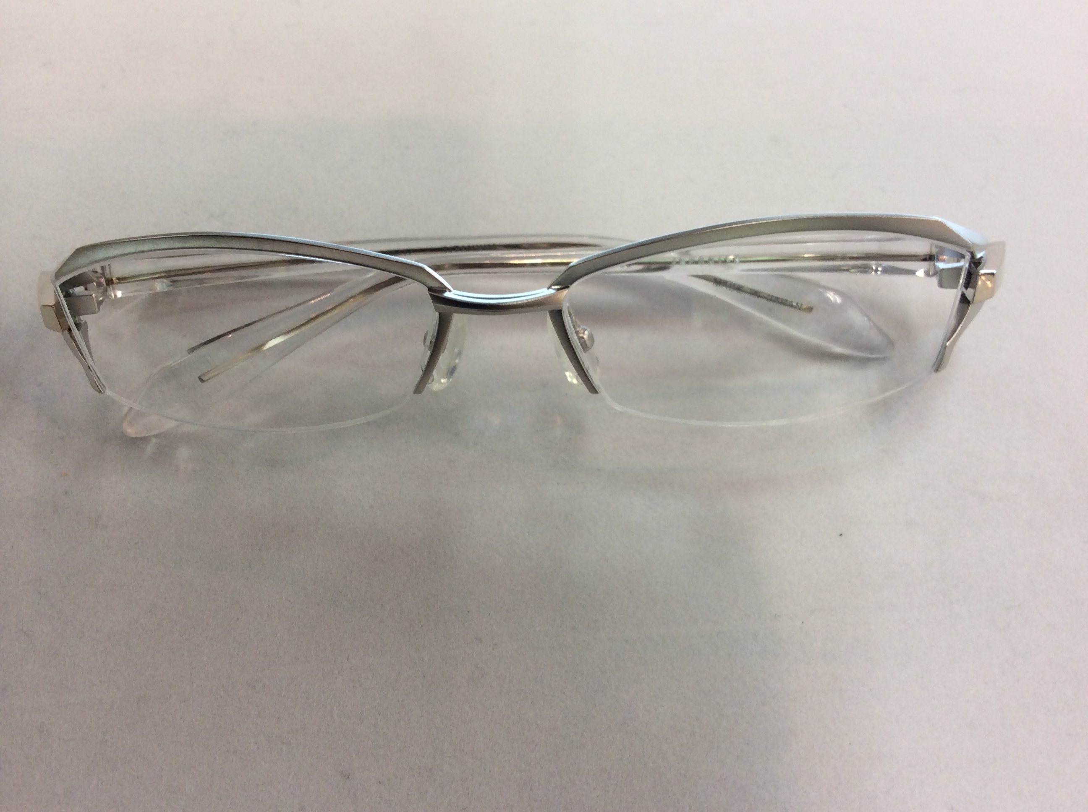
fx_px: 1036
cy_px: 406
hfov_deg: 55.4
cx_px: 544
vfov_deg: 42.8
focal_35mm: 33
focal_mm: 3.3
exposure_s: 1/33
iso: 32
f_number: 2.4
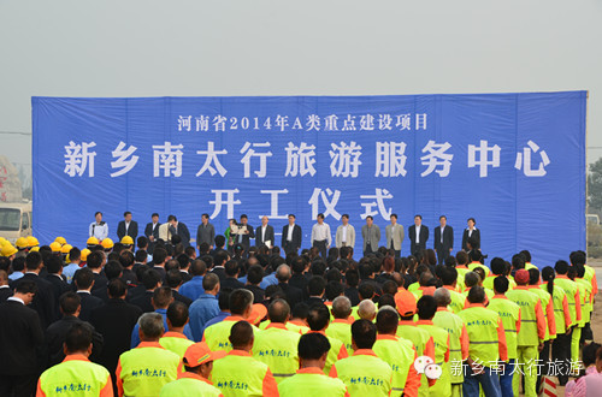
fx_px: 1550
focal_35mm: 93
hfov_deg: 22.0
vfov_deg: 14.6
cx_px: 301
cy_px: 198
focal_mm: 62
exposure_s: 1/125
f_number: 11
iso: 140
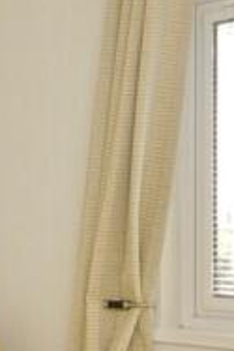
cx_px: -79
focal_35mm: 82
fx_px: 798
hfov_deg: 15.8
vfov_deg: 24.6
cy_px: 239
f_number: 7.1
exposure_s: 1/50
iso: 100
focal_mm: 10
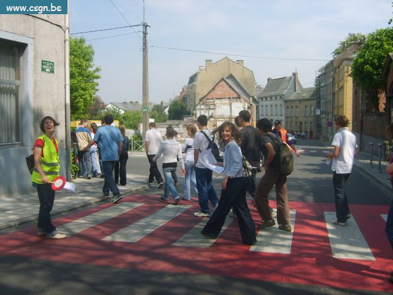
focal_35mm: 35
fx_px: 397
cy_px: 148
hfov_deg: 52.6
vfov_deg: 40.7
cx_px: 196
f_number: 2.8
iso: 50
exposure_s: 1/1000
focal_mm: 5.8
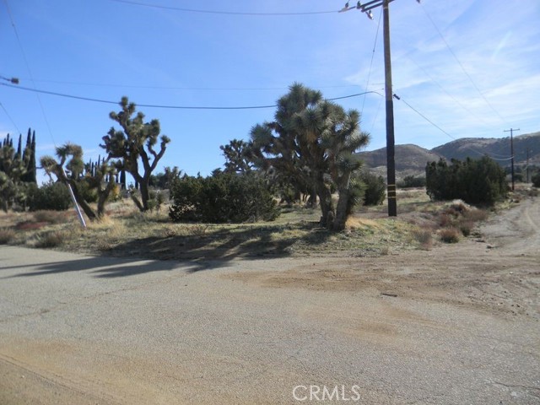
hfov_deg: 63.4
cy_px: 202
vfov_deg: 49.7
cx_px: 270
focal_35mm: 28
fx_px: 437
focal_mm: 5
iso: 80
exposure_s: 1/254
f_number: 7
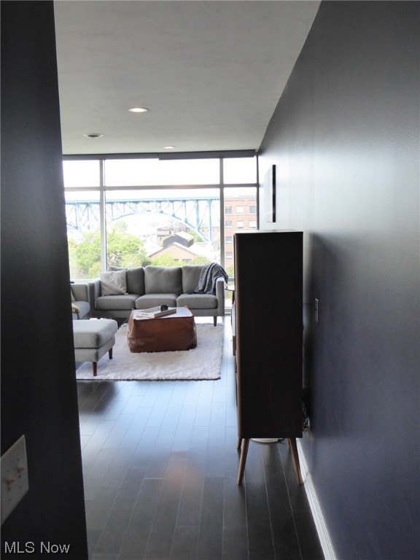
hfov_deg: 48.2
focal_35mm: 29
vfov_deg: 61.7
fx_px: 469
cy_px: 280
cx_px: 210
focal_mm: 5
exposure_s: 1/100
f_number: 3.5
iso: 320
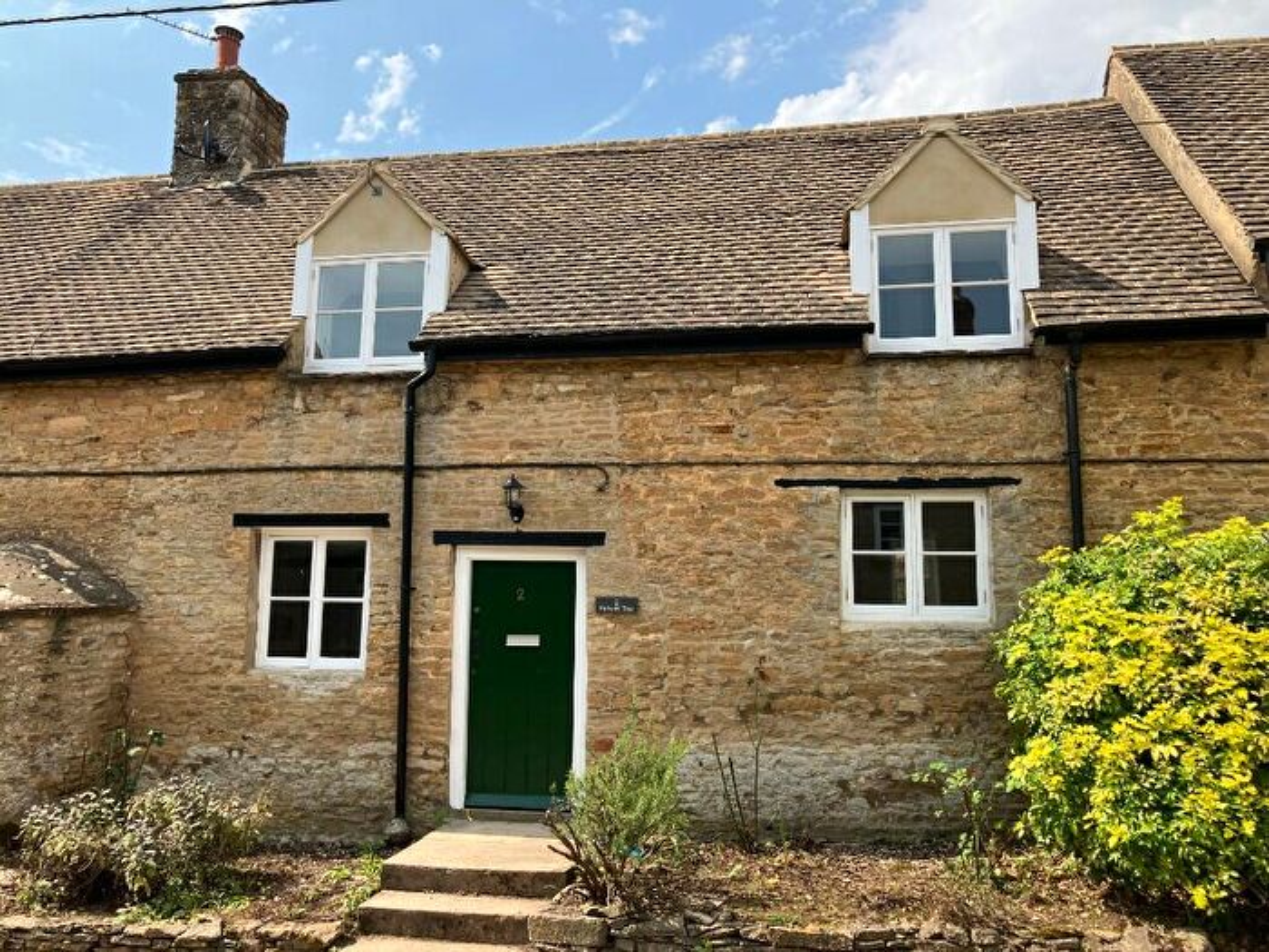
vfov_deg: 49.7
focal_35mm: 28
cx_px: 634
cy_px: 476
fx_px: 1026
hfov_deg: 63.4
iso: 32
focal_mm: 3.99
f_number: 1.8
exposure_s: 1/1297
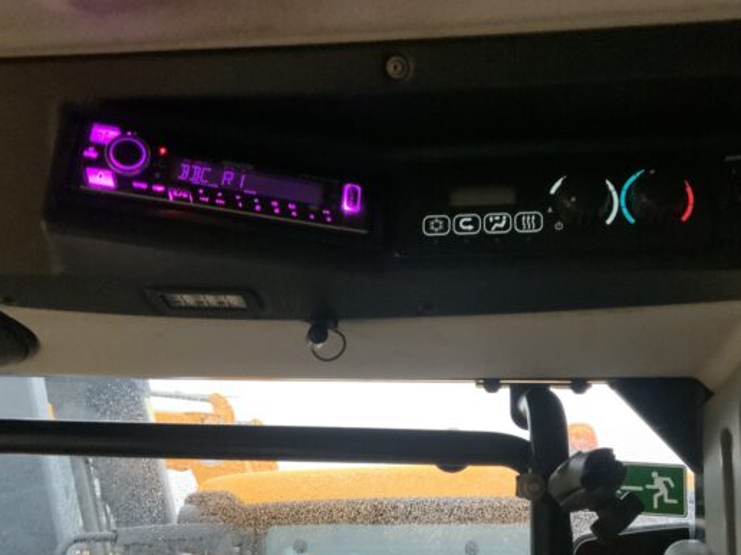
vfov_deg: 39.5
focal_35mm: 36
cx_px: 429
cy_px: 337
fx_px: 771
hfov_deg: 51.1
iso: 500
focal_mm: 3
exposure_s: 1/30
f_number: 1.8
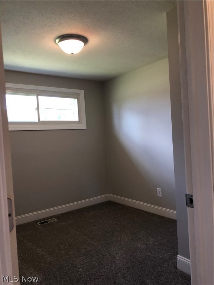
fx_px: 231
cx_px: 107
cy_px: 142
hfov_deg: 49.7
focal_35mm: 28
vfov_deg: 63.4
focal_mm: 3.99
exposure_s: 1/30
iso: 40
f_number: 1.8
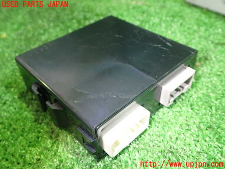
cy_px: 84
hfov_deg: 56.8
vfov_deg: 44.2
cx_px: 112
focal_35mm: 32
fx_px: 208
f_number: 2.4
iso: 640
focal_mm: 5.79
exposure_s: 1/30
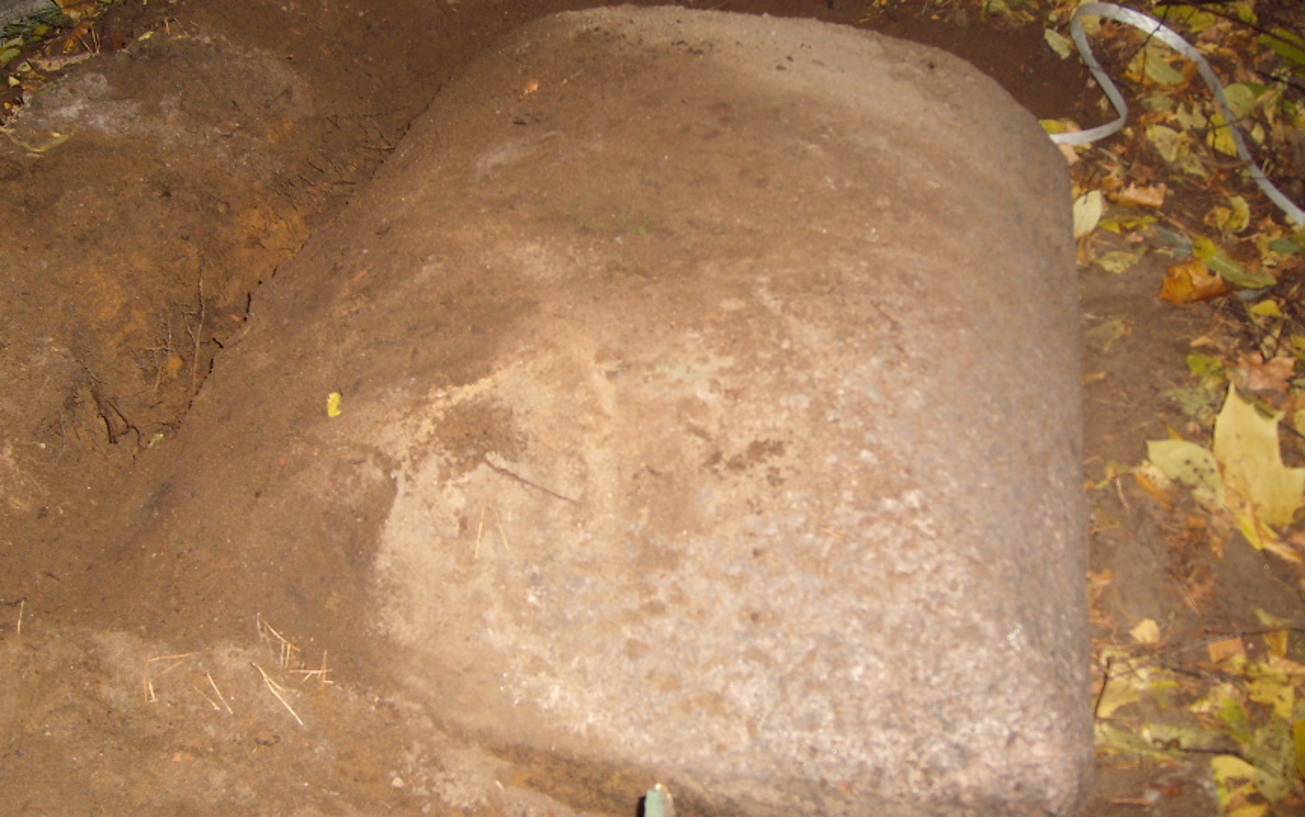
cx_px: 711
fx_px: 1565
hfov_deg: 45.2
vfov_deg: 29.2
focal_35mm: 44
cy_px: 377
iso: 100
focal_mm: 5.8
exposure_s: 1/30
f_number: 2.8
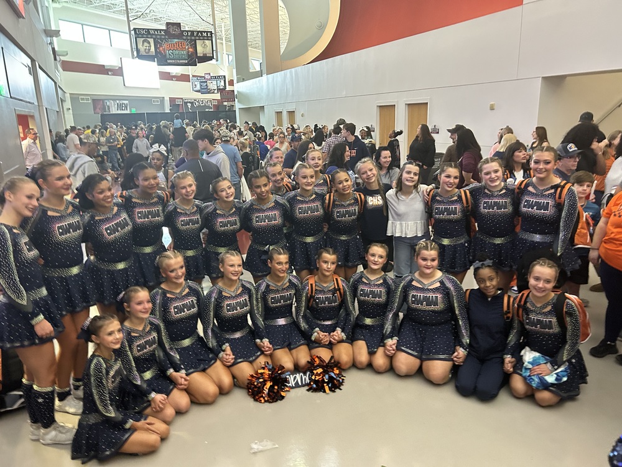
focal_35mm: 26
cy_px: 234
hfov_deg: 67.3
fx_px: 467
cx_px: 311
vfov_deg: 53.1
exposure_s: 1/30
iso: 640
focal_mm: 5.7
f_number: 1.5
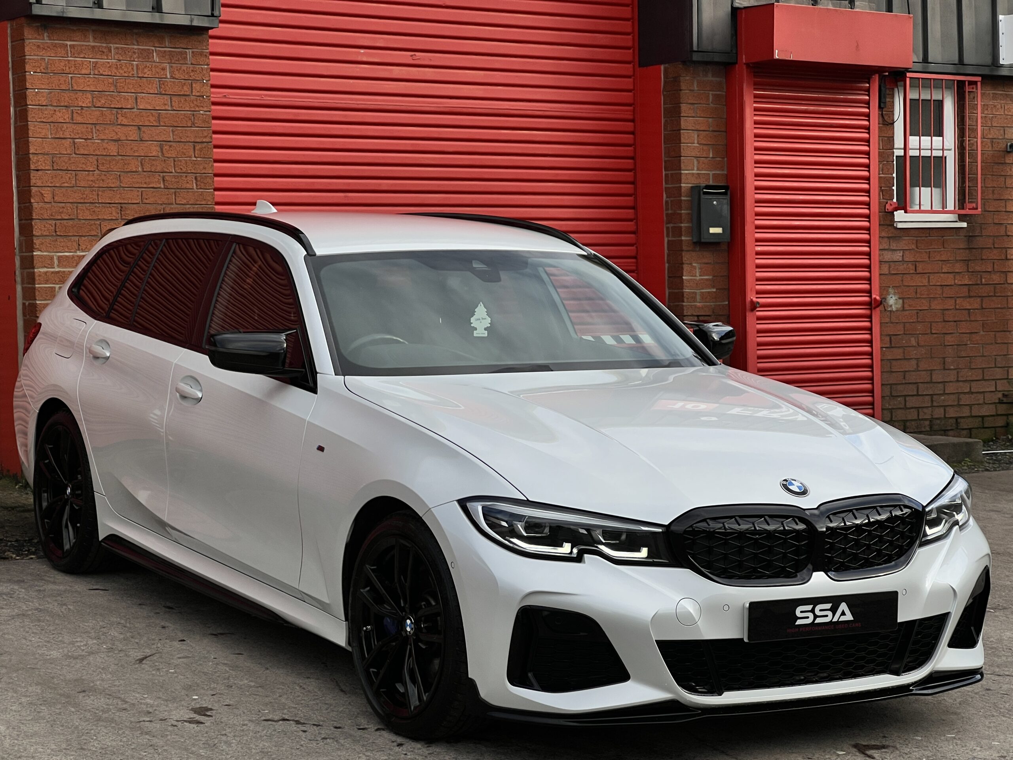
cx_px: 506
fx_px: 2253
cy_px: 380
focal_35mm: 77
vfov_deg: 19.1
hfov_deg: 25.3
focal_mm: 9
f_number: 2.8
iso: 32
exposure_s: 1/717
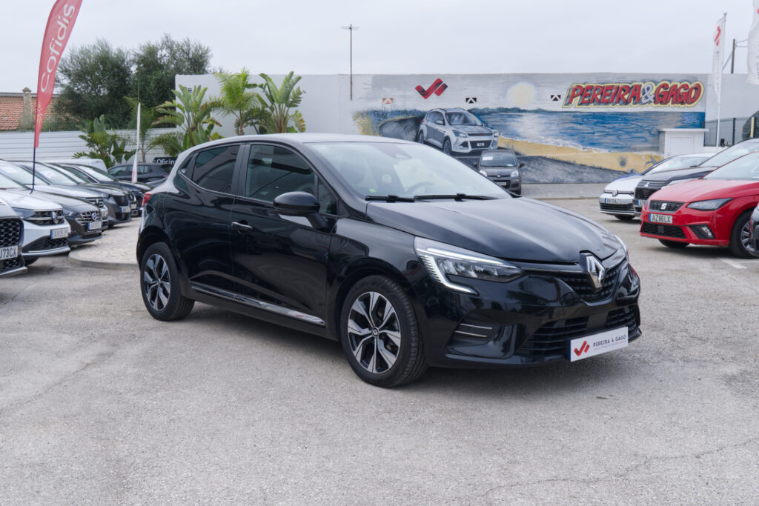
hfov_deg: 51.9
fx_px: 780
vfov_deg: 36.0
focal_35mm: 37
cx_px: 380
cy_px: 253
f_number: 9
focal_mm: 24.9
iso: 160
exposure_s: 1/100
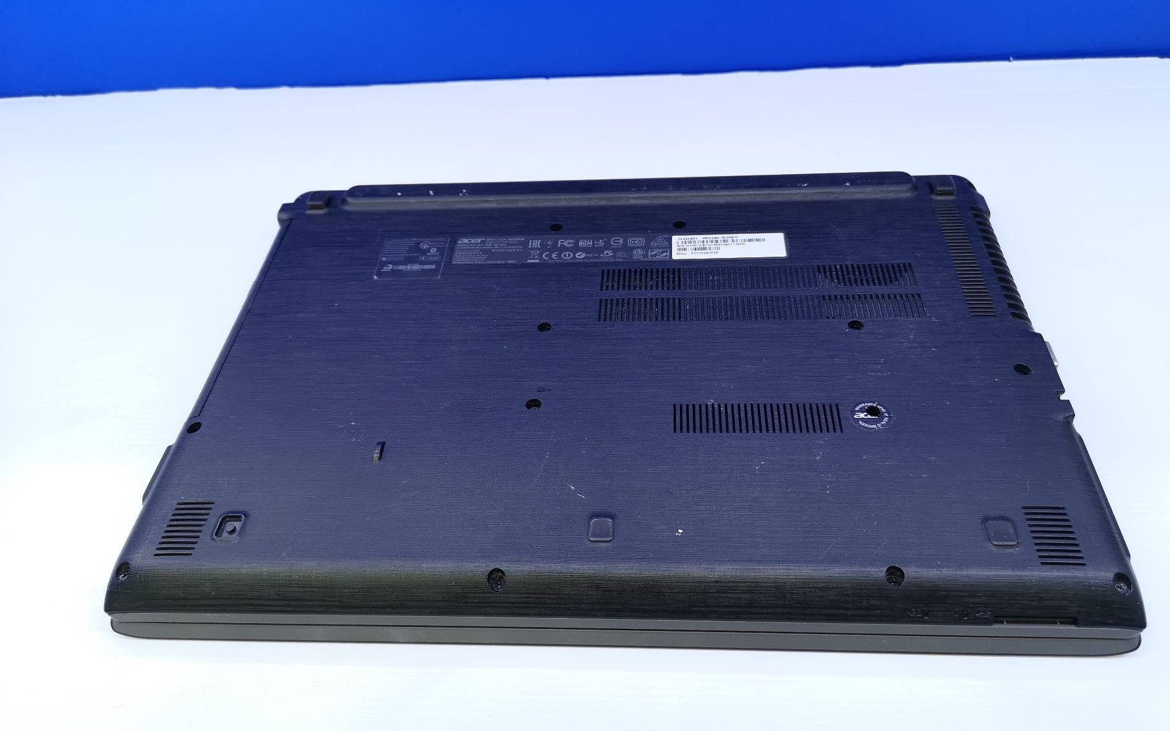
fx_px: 925
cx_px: 592
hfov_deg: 64.6
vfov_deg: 43.1
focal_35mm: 29
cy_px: 370
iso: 125
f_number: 1.8
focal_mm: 3.95
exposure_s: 1/50
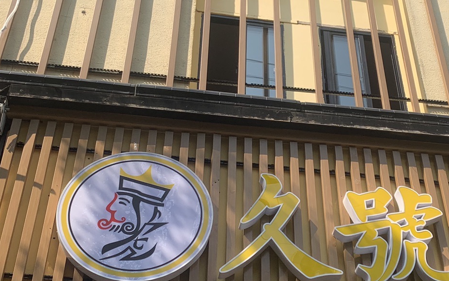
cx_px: 299
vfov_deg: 22.0
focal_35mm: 59
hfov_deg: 34.2
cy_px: 129
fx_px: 722
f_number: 1.8
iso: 25
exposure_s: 1/1282
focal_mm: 4.25
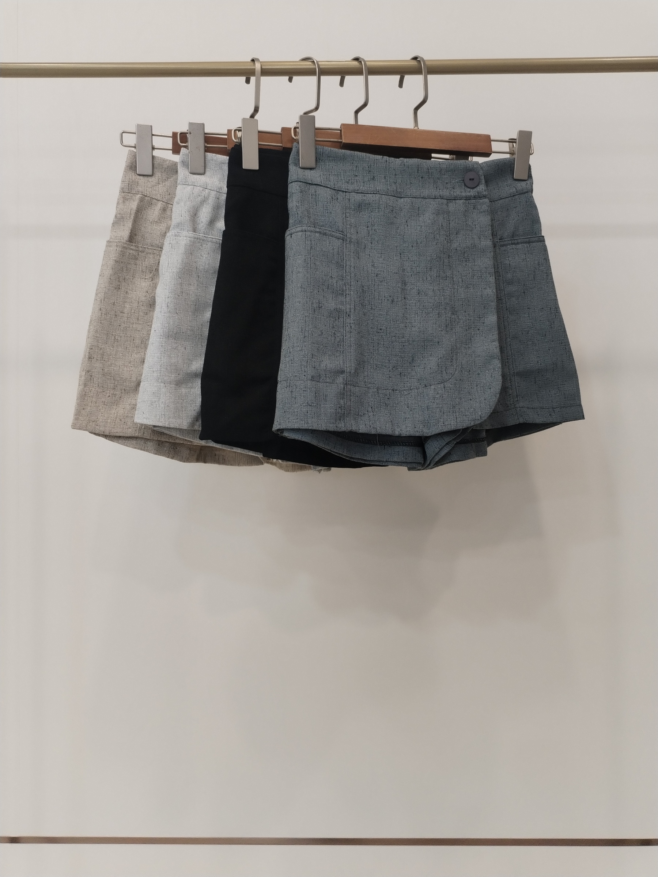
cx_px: 329
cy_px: 438
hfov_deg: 48.2
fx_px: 735
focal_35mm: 29
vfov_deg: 61.7
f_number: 1.8
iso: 277
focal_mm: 4.75
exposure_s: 1/60
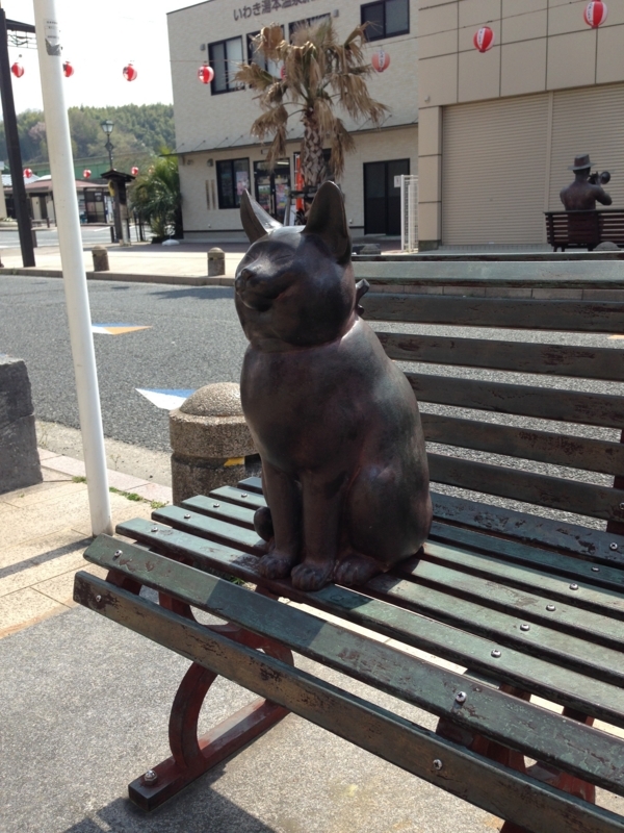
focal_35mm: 33
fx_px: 793
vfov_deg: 55.4
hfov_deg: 42.9
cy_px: 416
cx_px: 312
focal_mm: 4.12
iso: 50
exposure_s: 1/874
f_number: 2.4
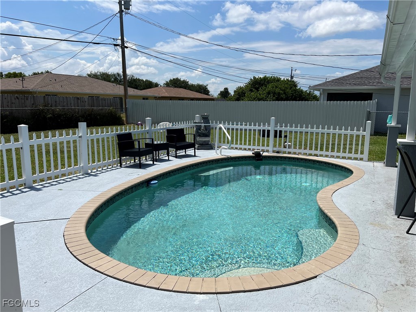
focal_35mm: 26
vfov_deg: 53.1
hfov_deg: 67.3
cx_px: 208
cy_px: 156
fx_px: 312
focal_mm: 5.7
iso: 50
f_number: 1.5
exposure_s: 1/8696
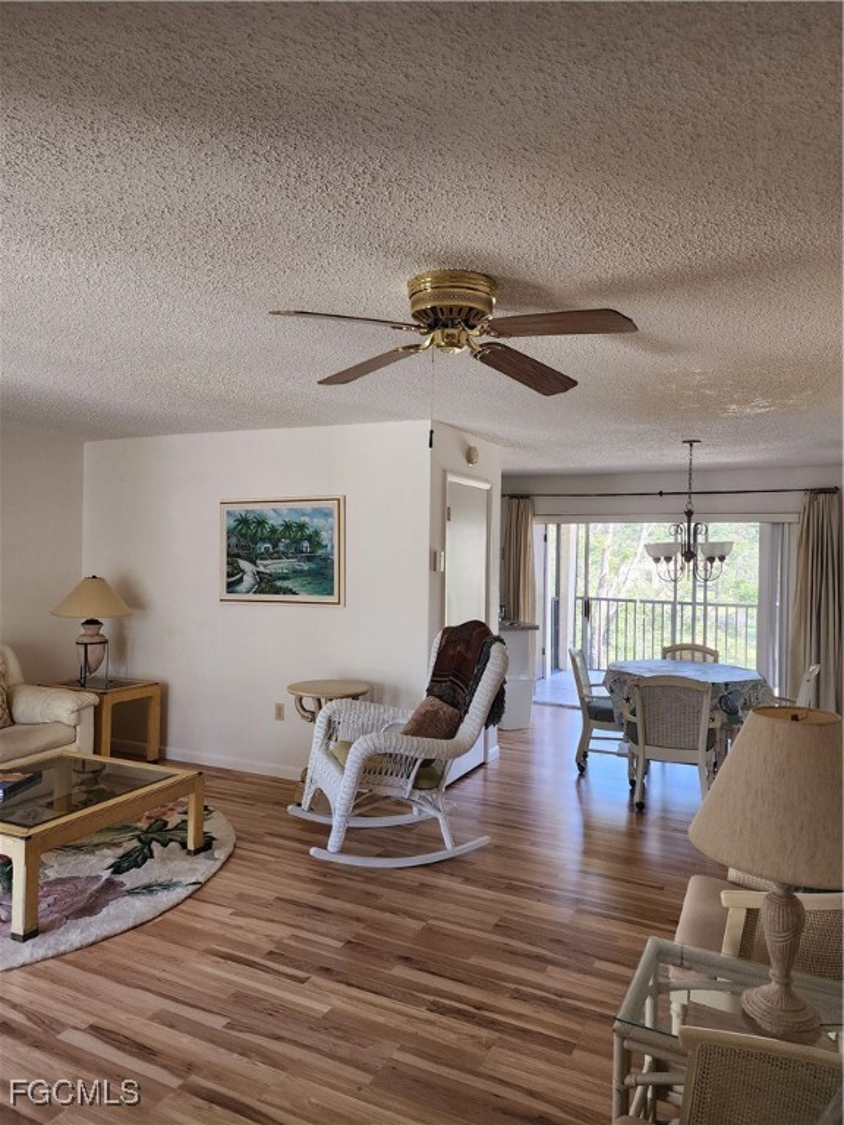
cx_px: 422
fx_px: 748
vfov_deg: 73.9
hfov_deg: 58.9
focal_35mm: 23
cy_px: 562
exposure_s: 1/120
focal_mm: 6.4
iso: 200
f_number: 1.8
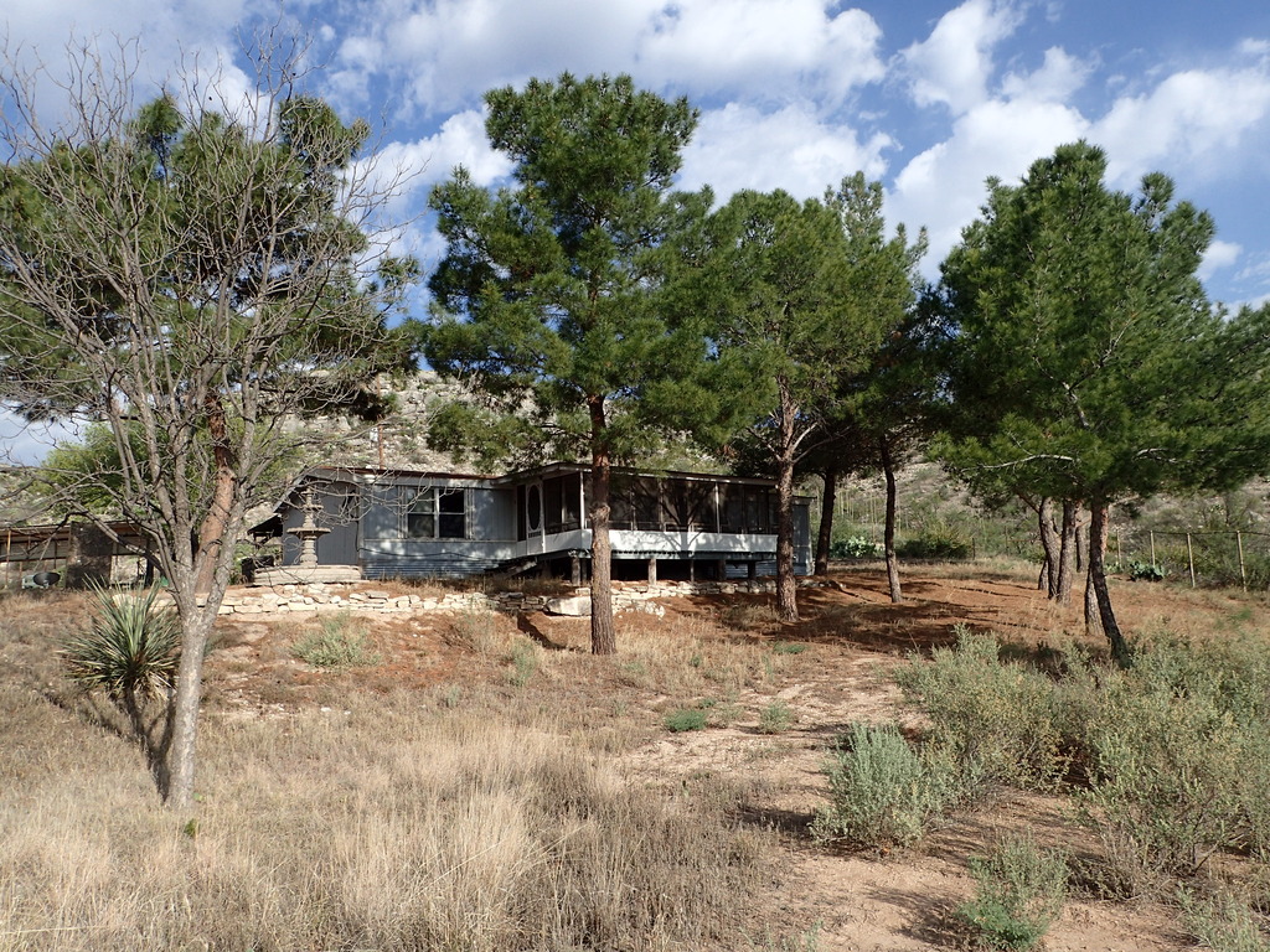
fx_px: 917
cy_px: 476
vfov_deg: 54.9
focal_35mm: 25
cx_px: 635
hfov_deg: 69.4
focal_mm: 4.5
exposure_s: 1/160
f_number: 8
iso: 100
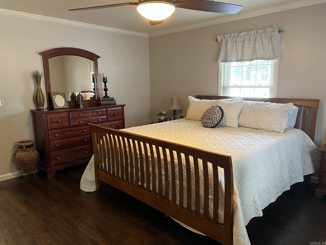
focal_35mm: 26
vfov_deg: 53.1
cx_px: 163
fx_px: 245
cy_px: 122
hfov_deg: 67.3
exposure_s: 1/60
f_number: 1.5
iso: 250
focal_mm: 5.7
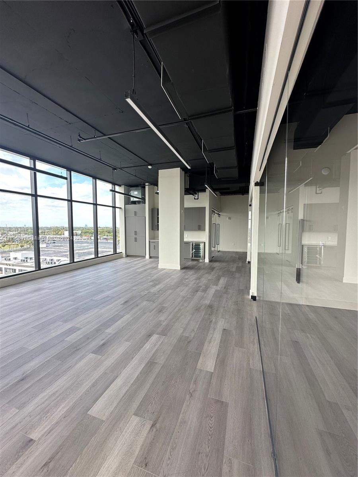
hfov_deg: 85.7
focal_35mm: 14
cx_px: 179
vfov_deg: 102.1
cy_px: 238
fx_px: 193
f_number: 2.2
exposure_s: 1/99
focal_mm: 2.22
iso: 64
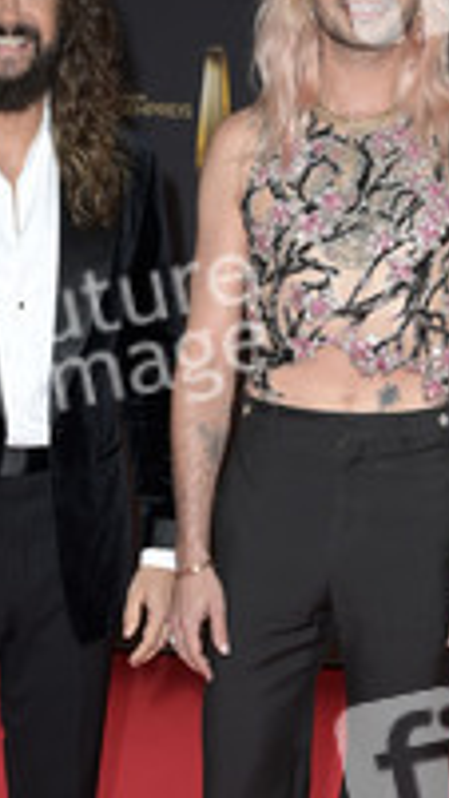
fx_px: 2562
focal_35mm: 121
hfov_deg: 10.0
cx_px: 179
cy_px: 548
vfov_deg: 17.7
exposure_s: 1/250
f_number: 5
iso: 1250
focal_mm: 58
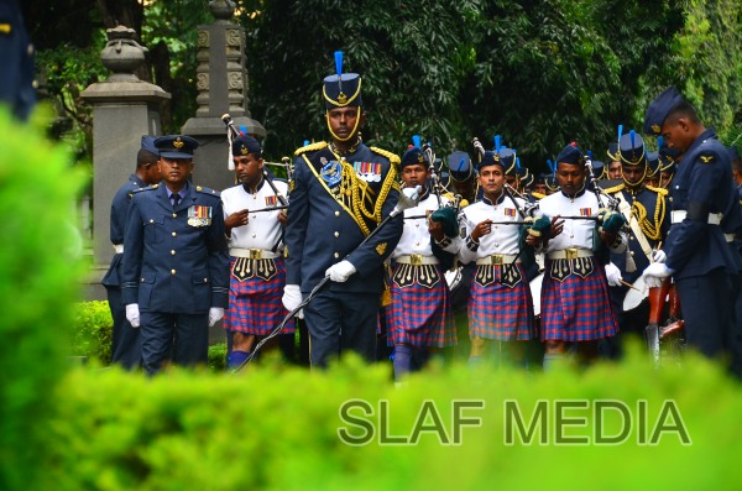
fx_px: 3239
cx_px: 371
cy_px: 246
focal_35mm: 158
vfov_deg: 8.7
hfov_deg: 13.1
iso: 250
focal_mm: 105
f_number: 5.3
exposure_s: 1/125
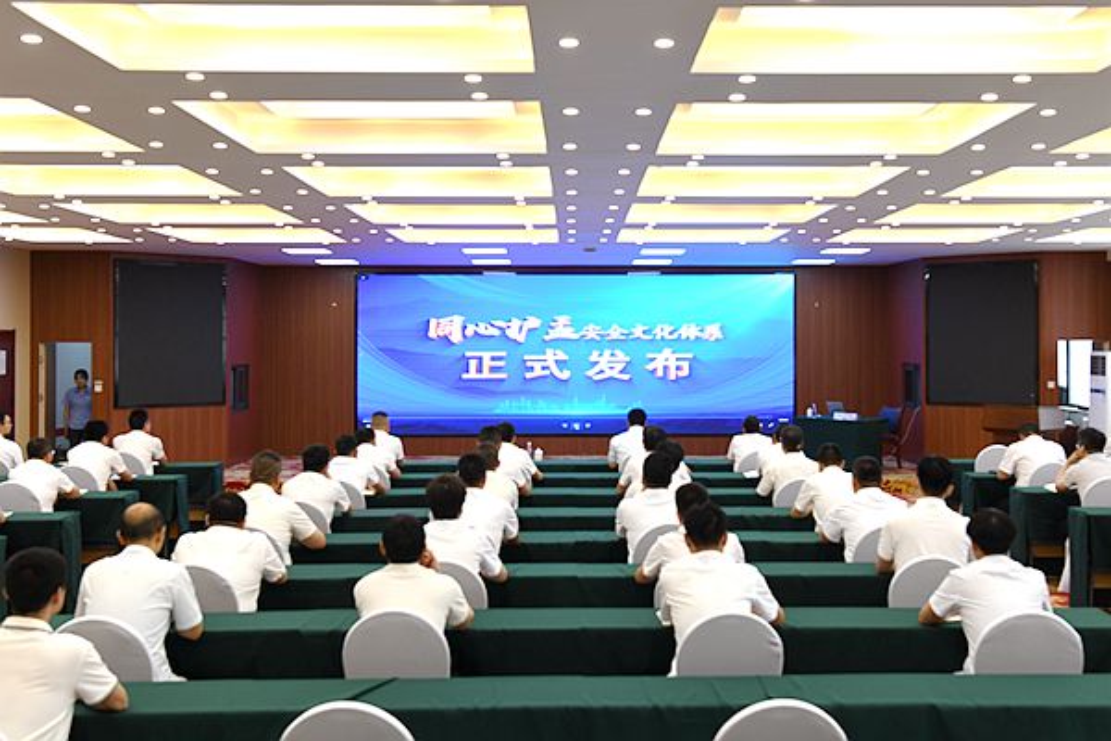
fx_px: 1111
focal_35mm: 36
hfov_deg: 53.1
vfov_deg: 36.9
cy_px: 370
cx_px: 556
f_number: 5.6
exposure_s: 1/125
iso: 800
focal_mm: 36
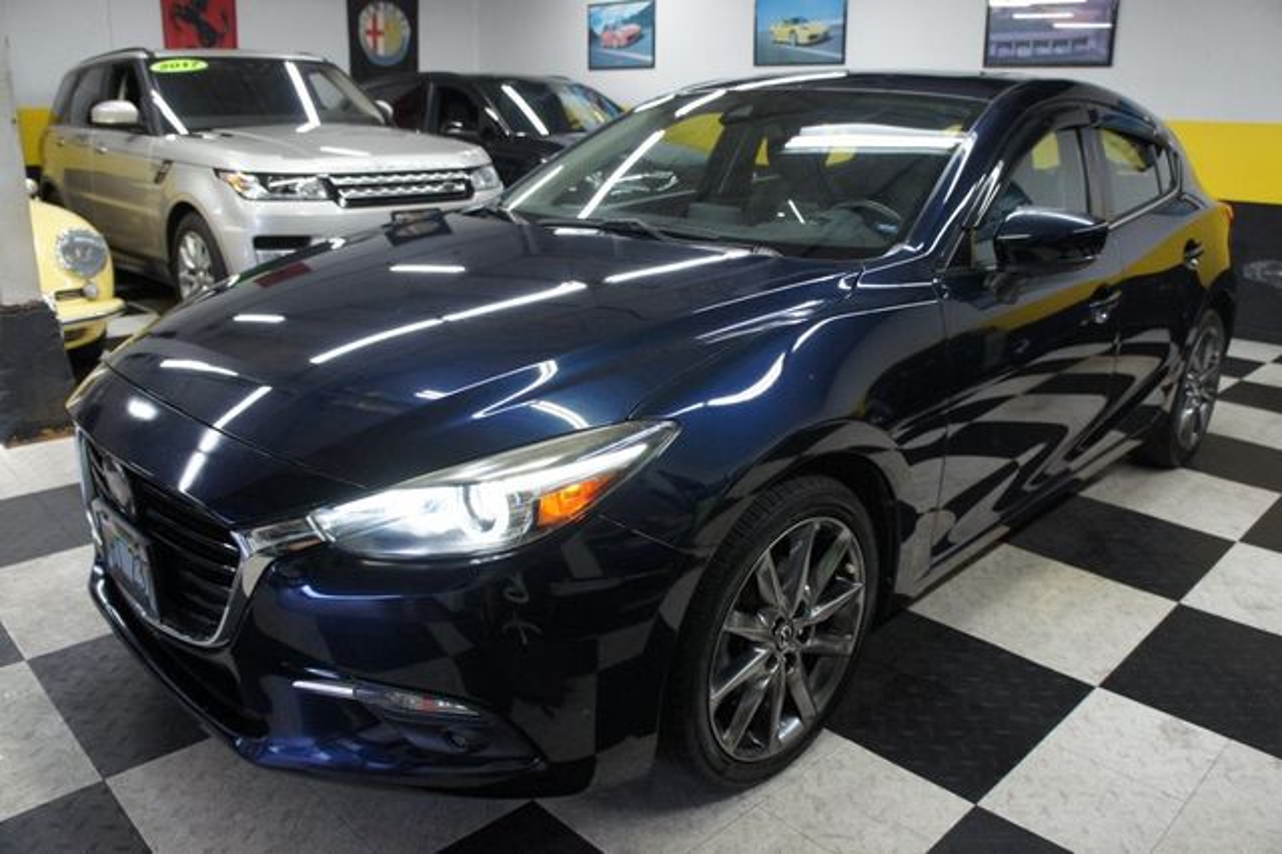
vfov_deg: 47.9
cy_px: 427
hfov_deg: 67.4
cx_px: 641
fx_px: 961
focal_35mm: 27
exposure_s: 1/200
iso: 1600
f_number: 3.5
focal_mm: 18
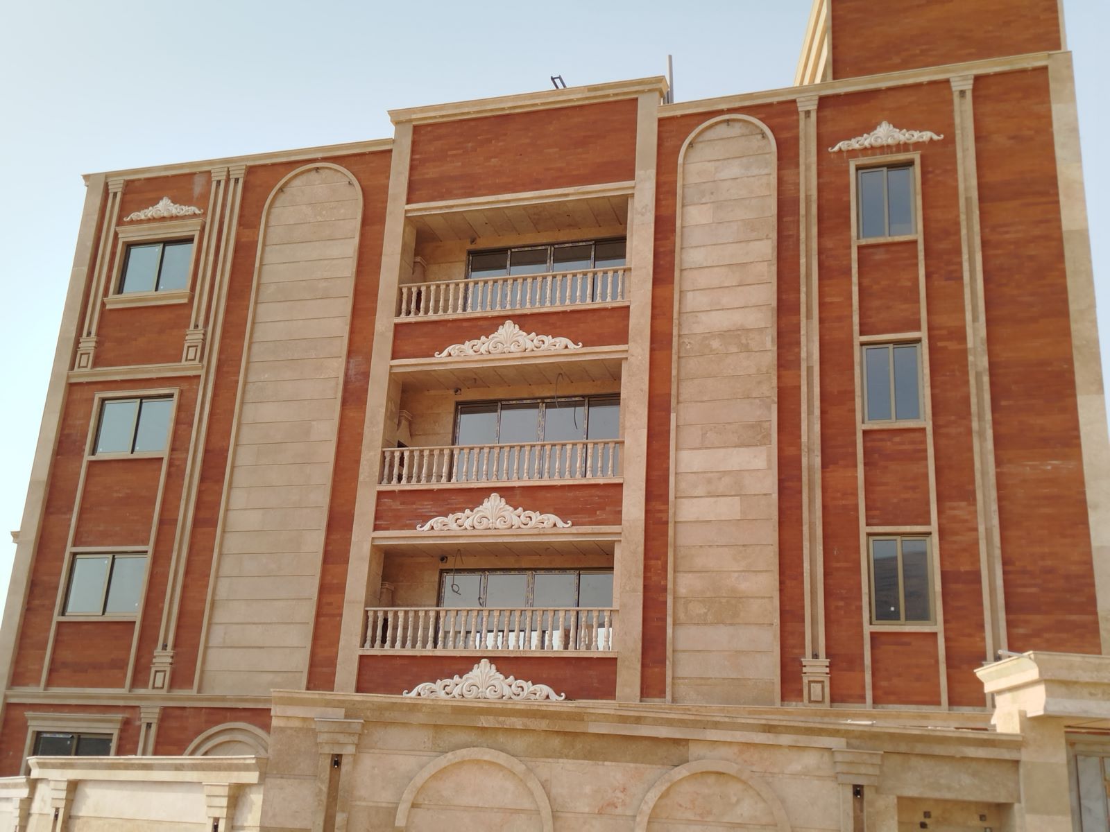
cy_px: 416
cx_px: 555
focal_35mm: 36
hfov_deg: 51.4
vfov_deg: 39.7
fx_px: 1154
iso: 50
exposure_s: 1/1145
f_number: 1.7
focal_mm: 5.31
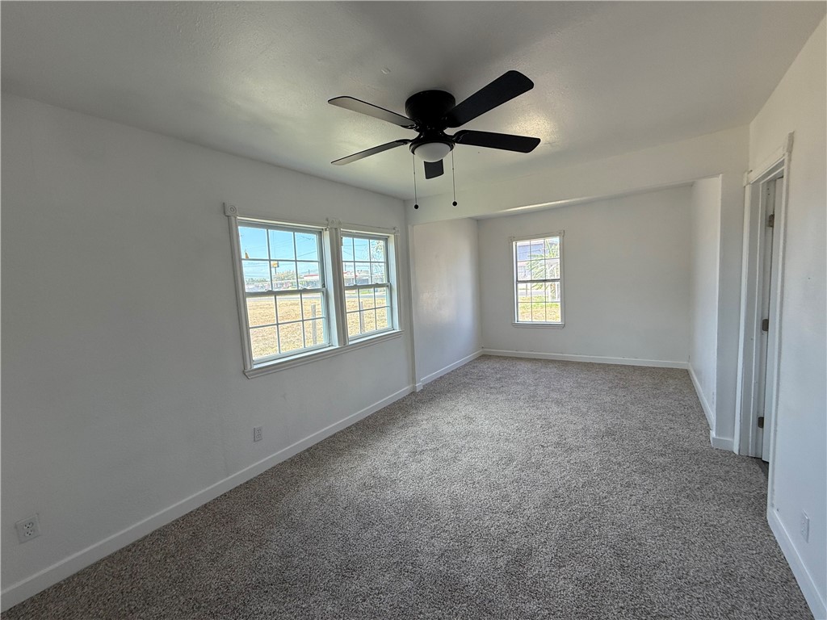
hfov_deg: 102.1
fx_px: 334
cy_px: 310
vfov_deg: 85.7
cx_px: 414
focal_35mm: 14
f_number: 2.2
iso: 64
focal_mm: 2.22
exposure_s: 1/124
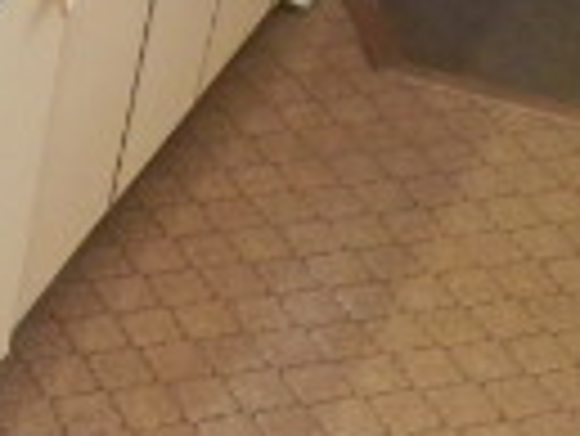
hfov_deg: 14.6
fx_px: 1996
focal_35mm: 119
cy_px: 418
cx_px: -450
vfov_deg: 12.3
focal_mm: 4.2
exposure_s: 1/20
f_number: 3
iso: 800
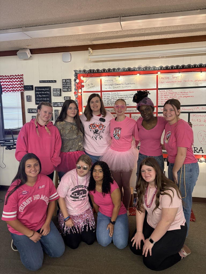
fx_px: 206
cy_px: 137
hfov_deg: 53.1
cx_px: 103
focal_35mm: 26
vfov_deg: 67.3
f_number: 1.6
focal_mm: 5.96
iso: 400
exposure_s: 1/60
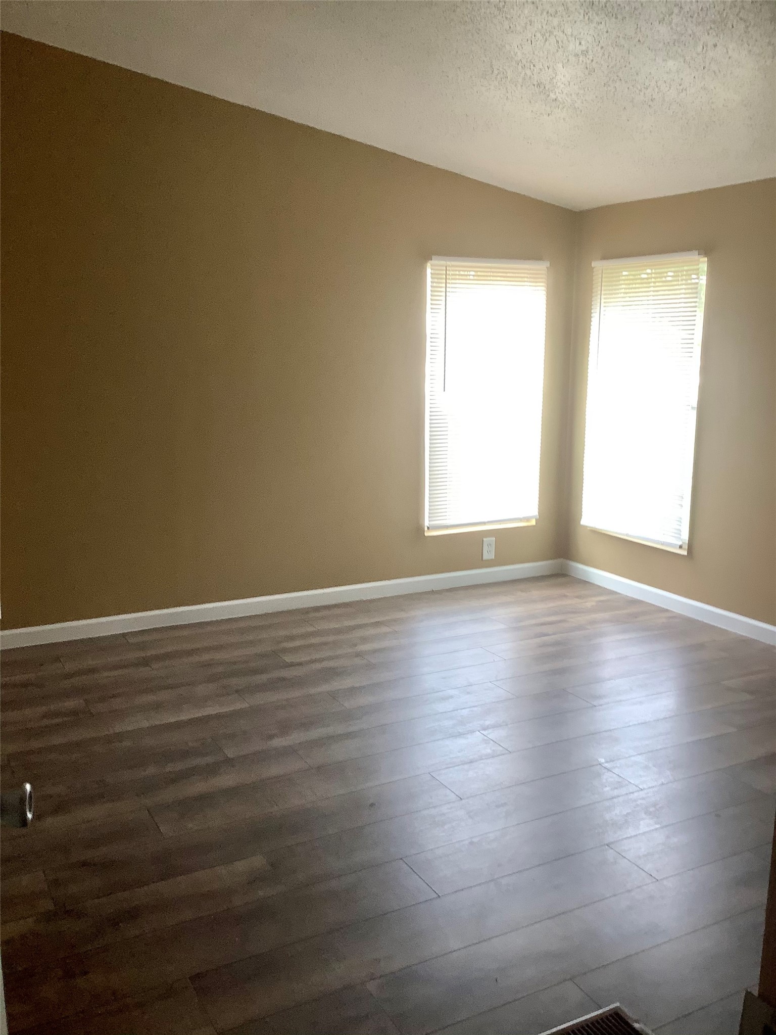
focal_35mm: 31
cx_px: 388
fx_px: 927
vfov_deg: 58.4
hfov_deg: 45.4
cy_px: 518
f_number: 2.4
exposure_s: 1/60
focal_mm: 3.3
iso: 64
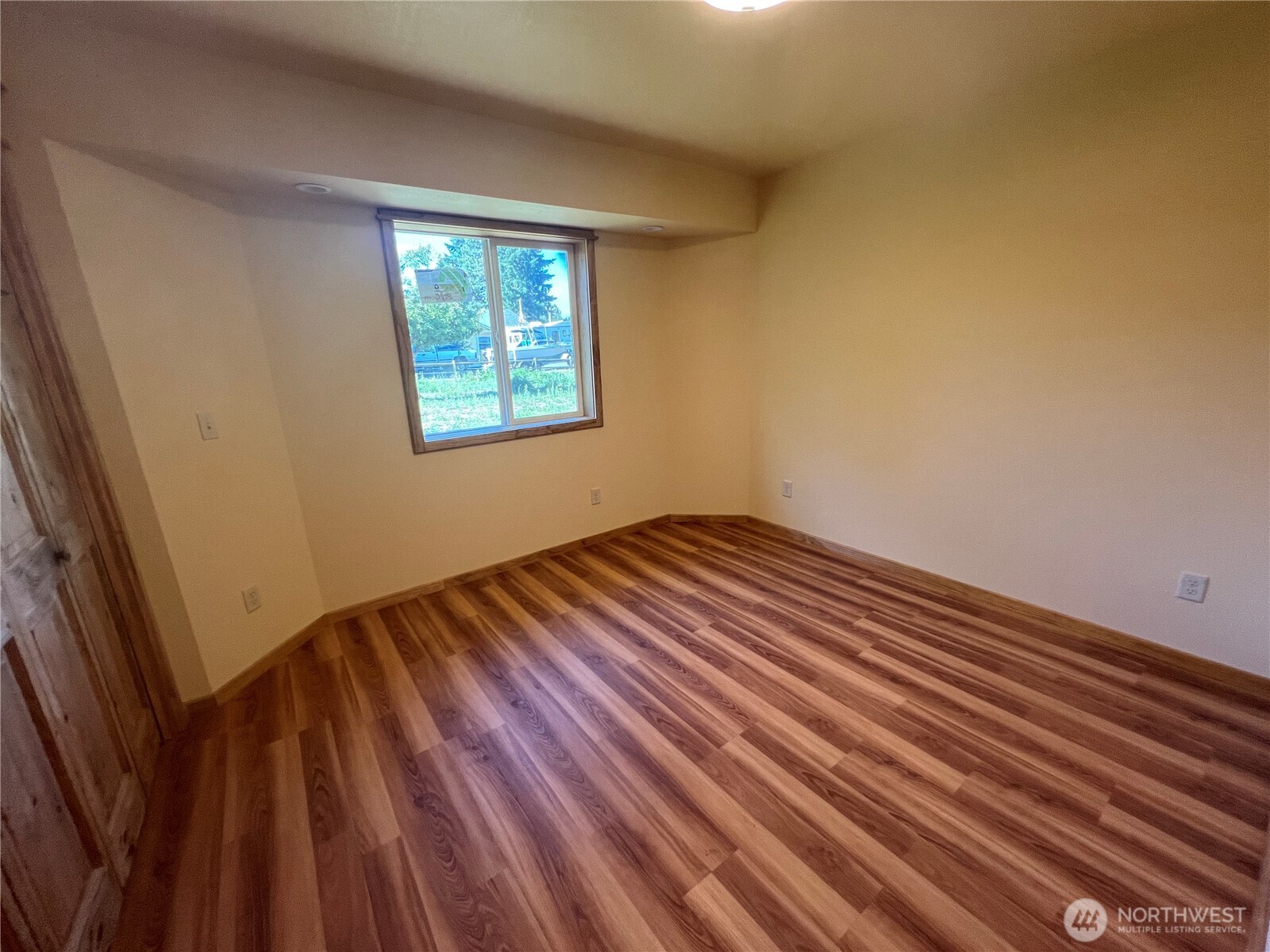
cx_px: 635
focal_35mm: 13
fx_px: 477
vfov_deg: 89.9
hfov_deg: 106.2
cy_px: 476
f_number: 1.8
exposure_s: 1/101
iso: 160
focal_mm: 1.57
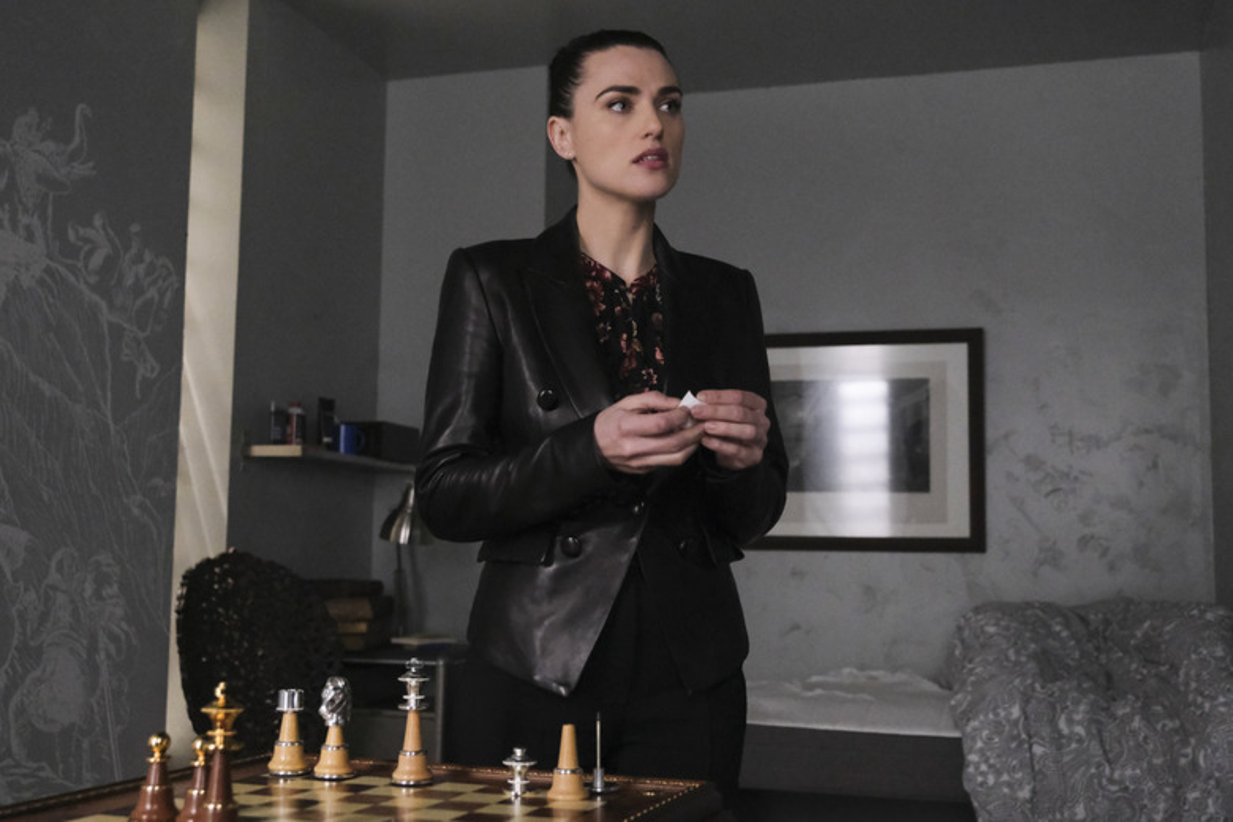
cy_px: 411
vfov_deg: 33.4
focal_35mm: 40
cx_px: 616
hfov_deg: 48.5
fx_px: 1370
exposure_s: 1/200
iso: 10000
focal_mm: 26.6
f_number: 3.2
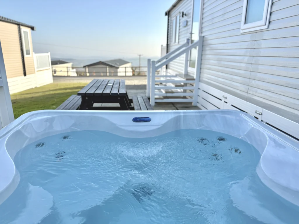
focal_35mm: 24
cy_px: 112
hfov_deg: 71.6
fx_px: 207
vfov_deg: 56.8
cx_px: 150
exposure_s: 1/3021
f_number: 1.78
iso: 100
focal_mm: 6.76
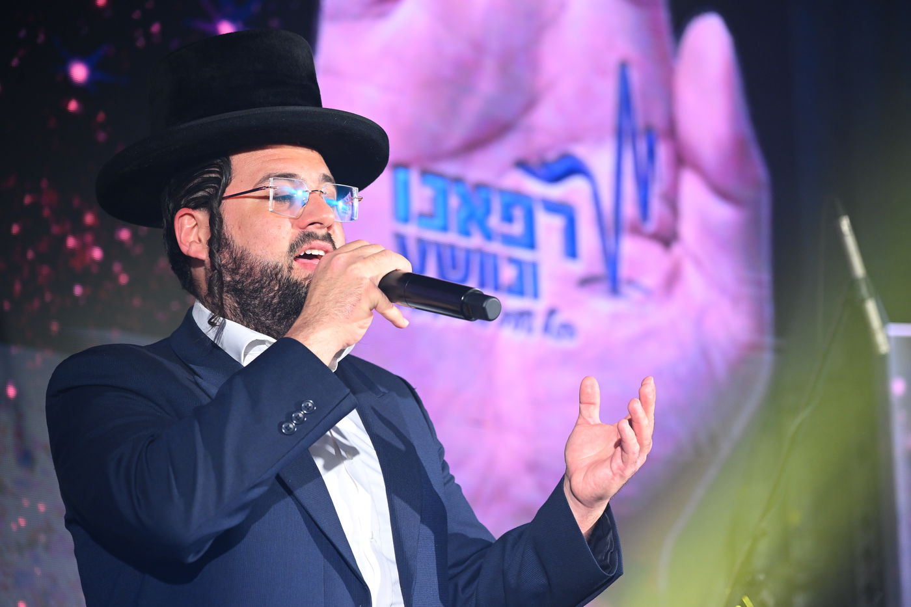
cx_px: 456
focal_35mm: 105
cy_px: 304
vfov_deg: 13.0
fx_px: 2657
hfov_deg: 19.5
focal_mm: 105
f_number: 4
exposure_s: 1/400
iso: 1600
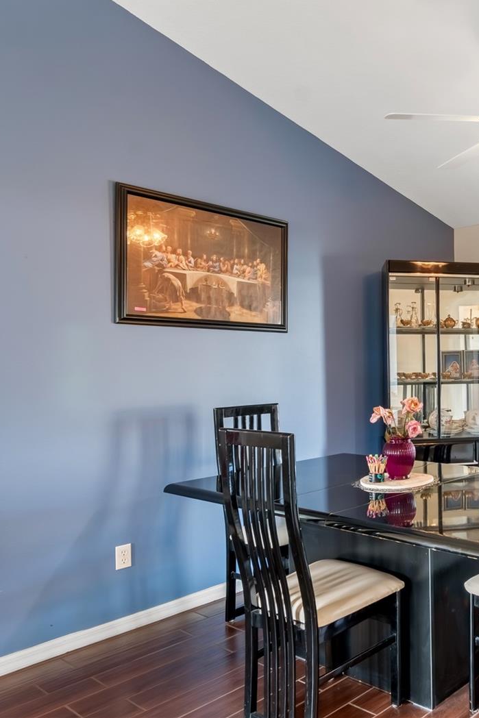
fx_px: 594
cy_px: 354
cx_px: 493
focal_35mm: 30
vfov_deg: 62.3
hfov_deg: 38.3
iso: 250
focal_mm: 13
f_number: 9
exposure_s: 1/1.67
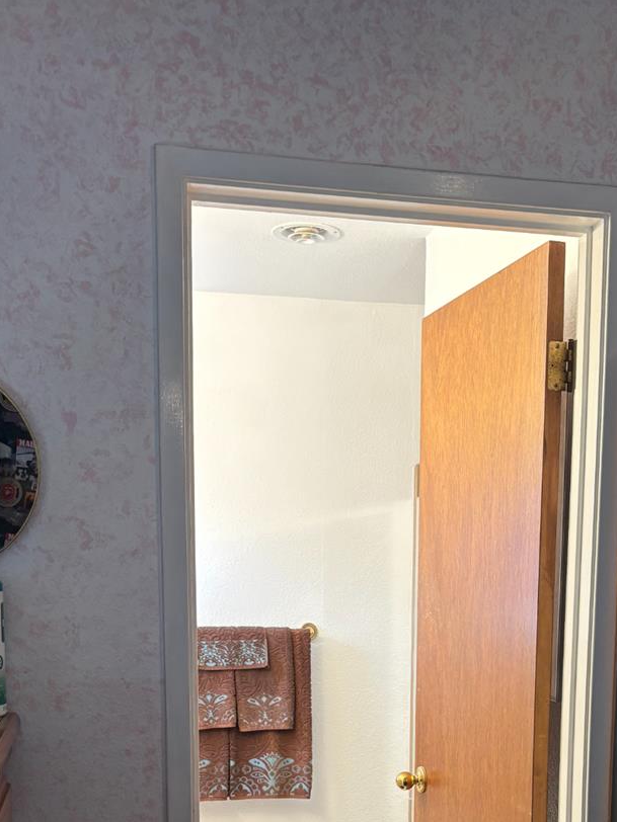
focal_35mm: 48
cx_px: 388
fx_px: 1141
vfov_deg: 37.3
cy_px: 724
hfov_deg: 30.1
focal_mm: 5.96
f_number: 1.6
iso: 100
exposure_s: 1/60
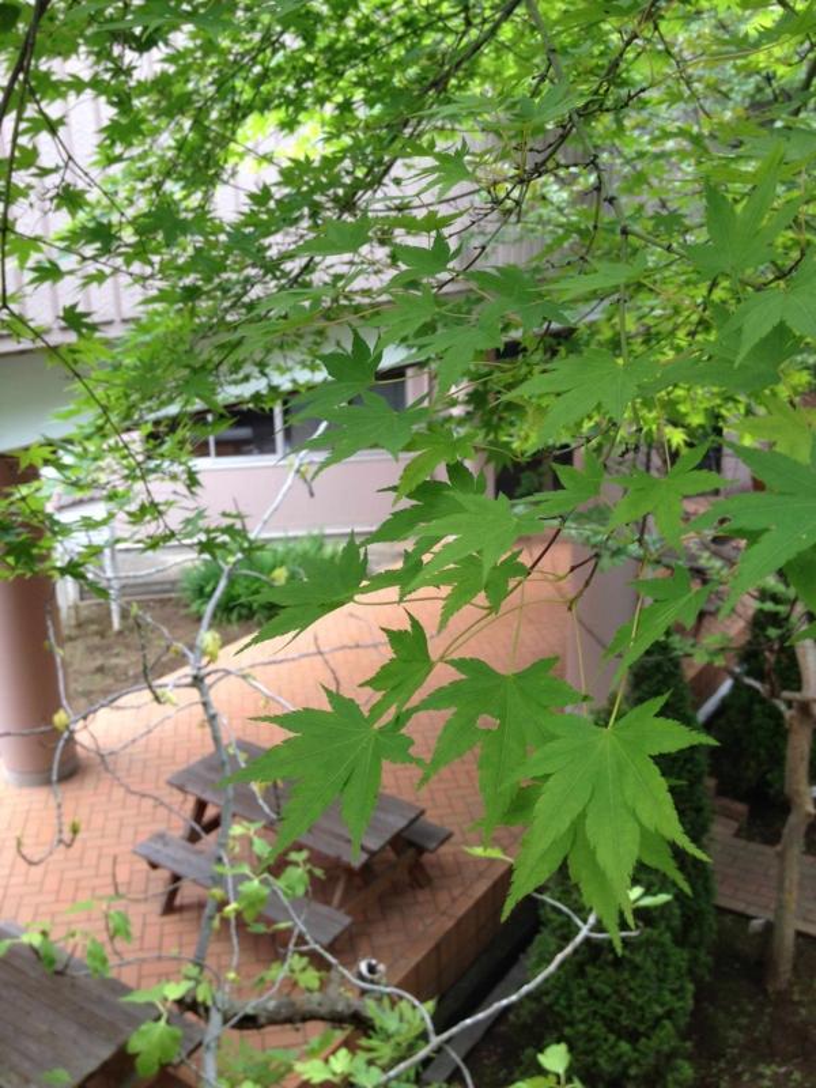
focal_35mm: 35
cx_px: 408
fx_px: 1100
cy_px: 544
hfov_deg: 40.7
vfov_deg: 52.6
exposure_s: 1/137
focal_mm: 4.28
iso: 64
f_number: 2.4
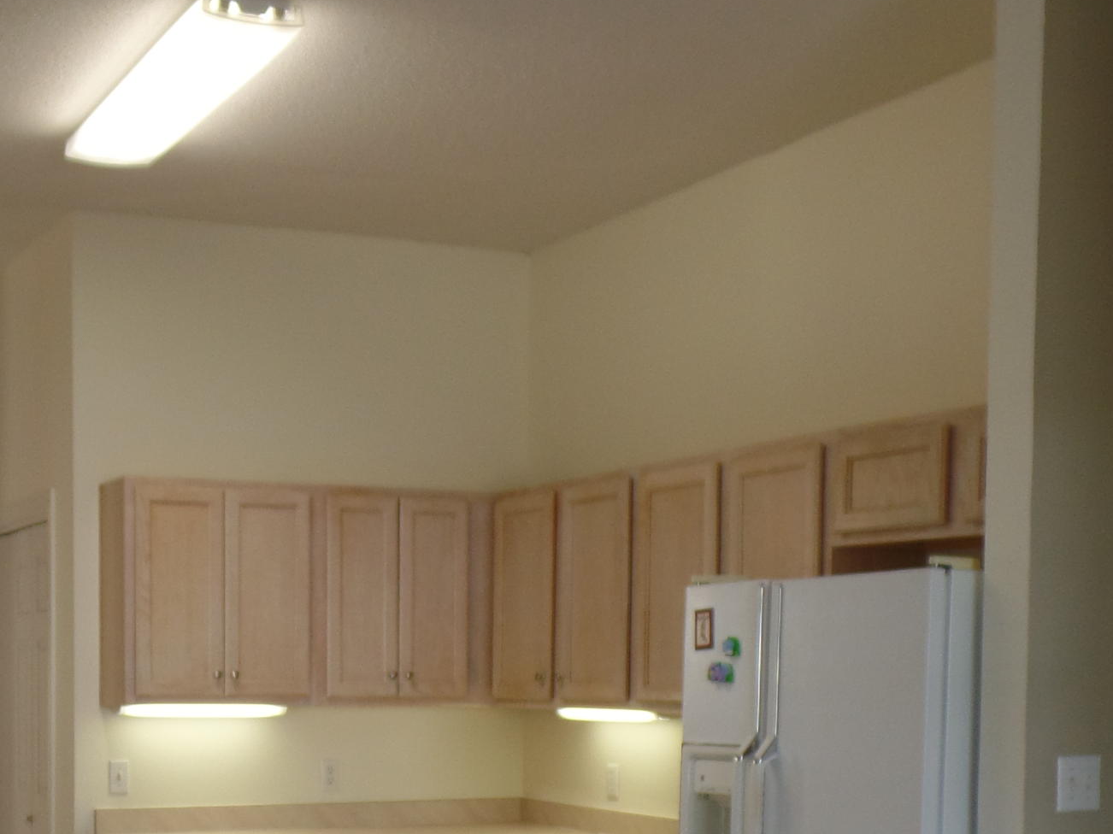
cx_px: 243
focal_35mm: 53
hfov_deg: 35.2
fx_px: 1704
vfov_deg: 26.6
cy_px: 750
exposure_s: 1/30
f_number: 2.8
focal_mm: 4.1
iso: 80
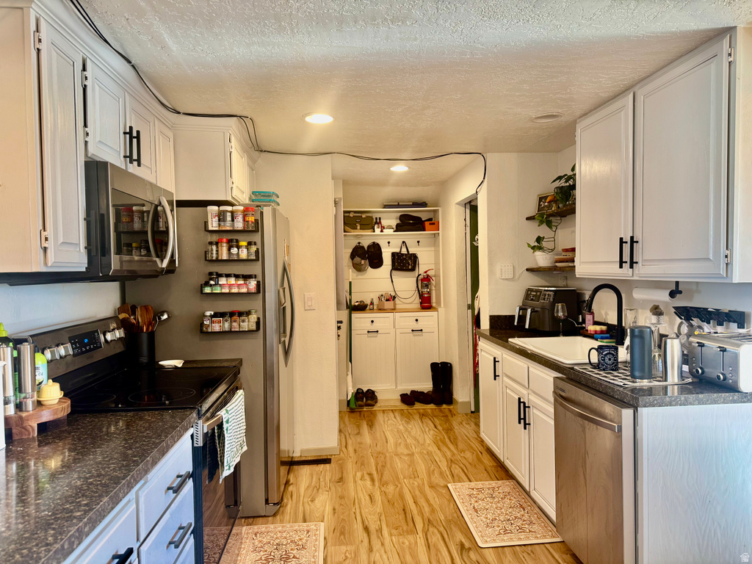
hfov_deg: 71.6
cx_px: 376
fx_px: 521
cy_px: 282
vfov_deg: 56.8
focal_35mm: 24
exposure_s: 1/60
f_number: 1.78
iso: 125
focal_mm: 6.76
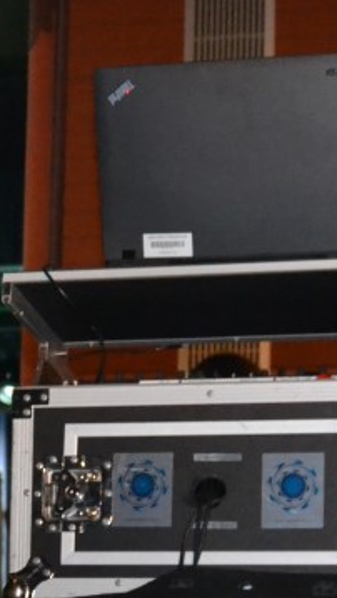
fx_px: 2081
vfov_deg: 16.2
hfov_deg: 9.2
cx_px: 92
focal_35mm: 131
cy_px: 548
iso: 3200
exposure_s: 1/60
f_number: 4
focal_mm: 26
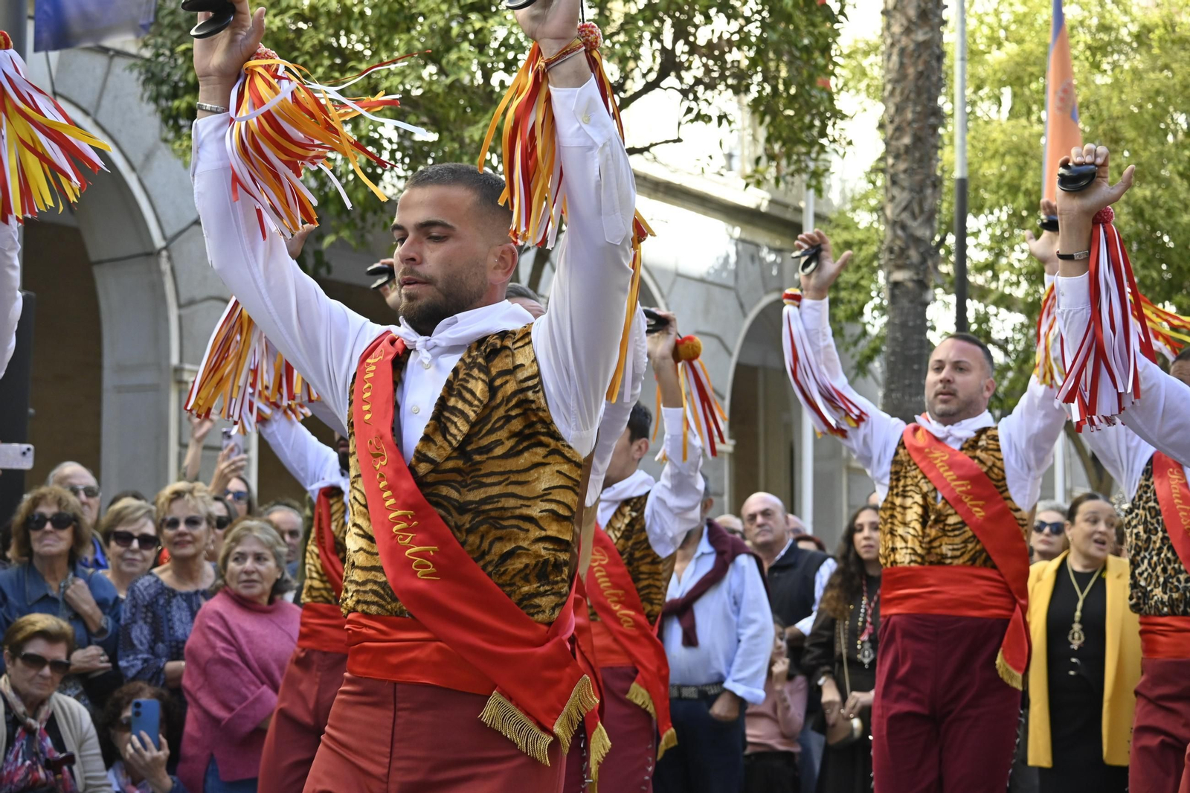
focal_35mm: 75
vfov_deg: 18.2
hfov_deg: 27.0
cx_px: 595
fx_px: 2478
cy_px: 396
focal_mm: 50
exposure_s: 1/500
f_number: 5.6
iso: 640
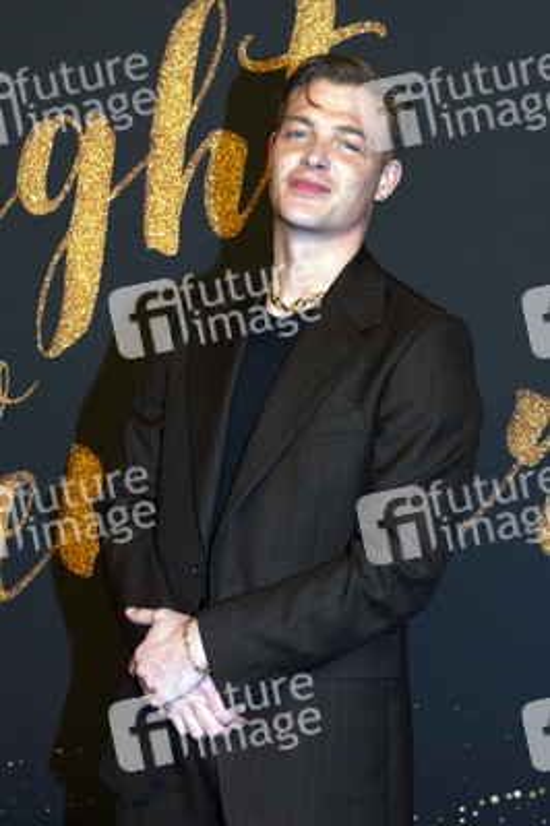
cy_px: 413
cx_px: 275
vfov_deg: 41.1
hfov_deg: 28.0
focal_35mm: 48
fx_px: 1102
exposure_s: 1/250
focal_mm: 48
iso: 800
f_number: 6.3
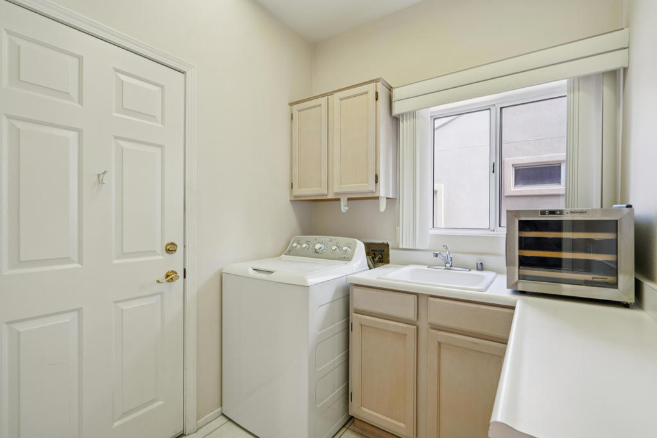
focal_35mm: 16
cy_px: 219
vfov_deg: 73.8
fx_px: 292
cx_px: 328
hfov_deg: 96.7
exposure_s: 1/30
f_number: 8
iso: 400
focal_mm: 16
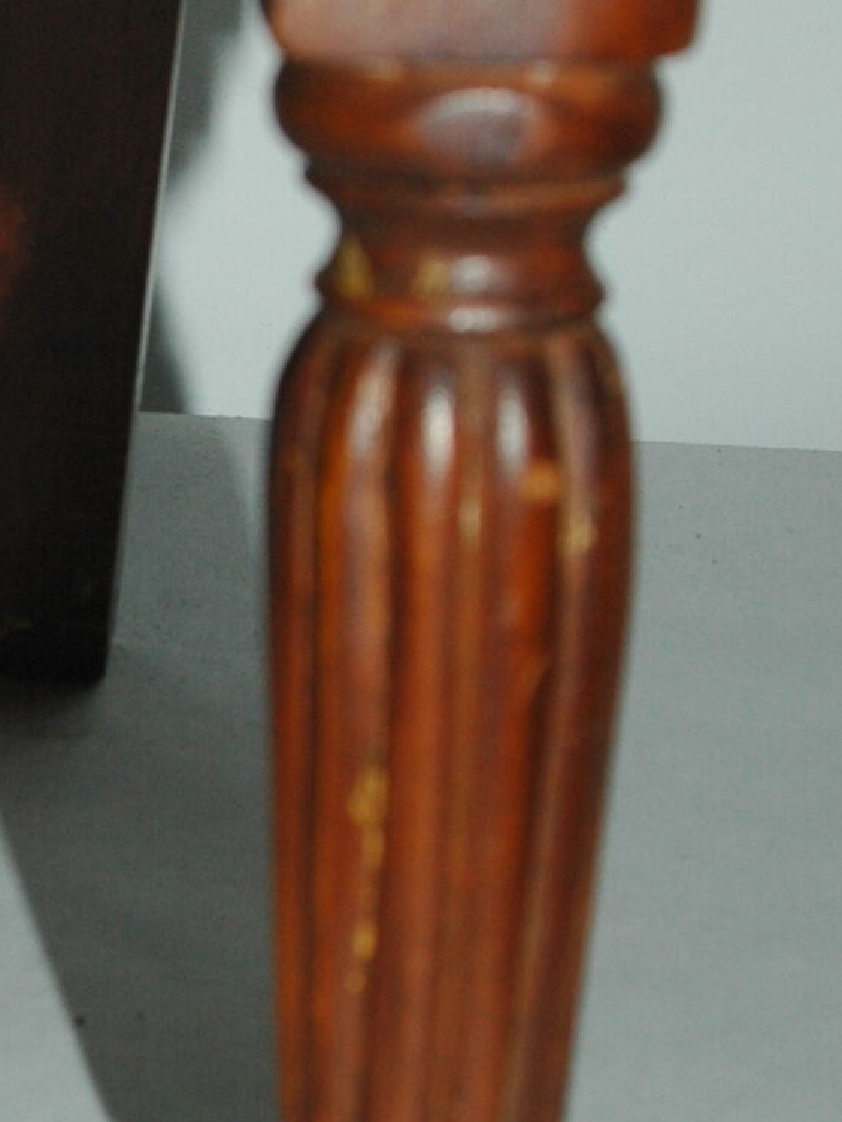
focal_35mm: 146
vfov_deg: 13.5
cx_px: -31
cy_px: 344
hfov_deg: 10.1
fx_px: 4731
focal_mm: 34
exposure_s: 1/125
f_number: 7.1
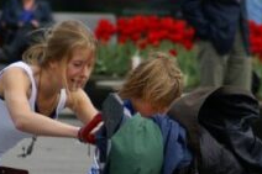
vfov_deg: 1.6
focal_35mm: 851
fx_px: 6188
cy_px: 208
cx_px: 175
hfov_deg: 2.4
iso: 100
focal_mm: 200
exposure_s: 1/320
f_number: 6.3
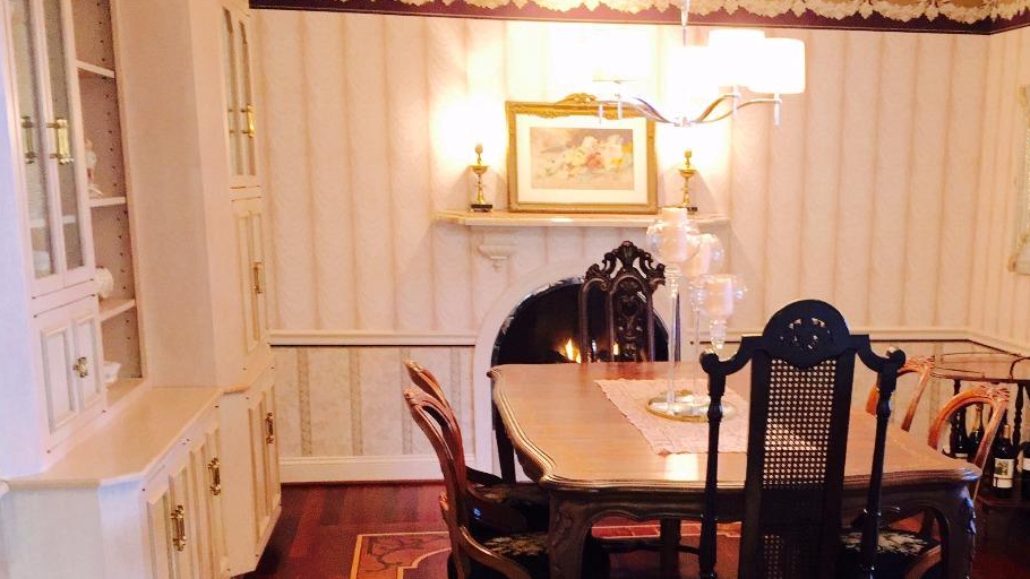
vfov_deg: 23.4
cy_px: 504
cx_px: 664
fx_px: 1366
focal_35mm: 50
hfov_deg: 40.9
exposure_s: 1/30
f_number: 2.2
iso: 64
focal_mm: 4.15
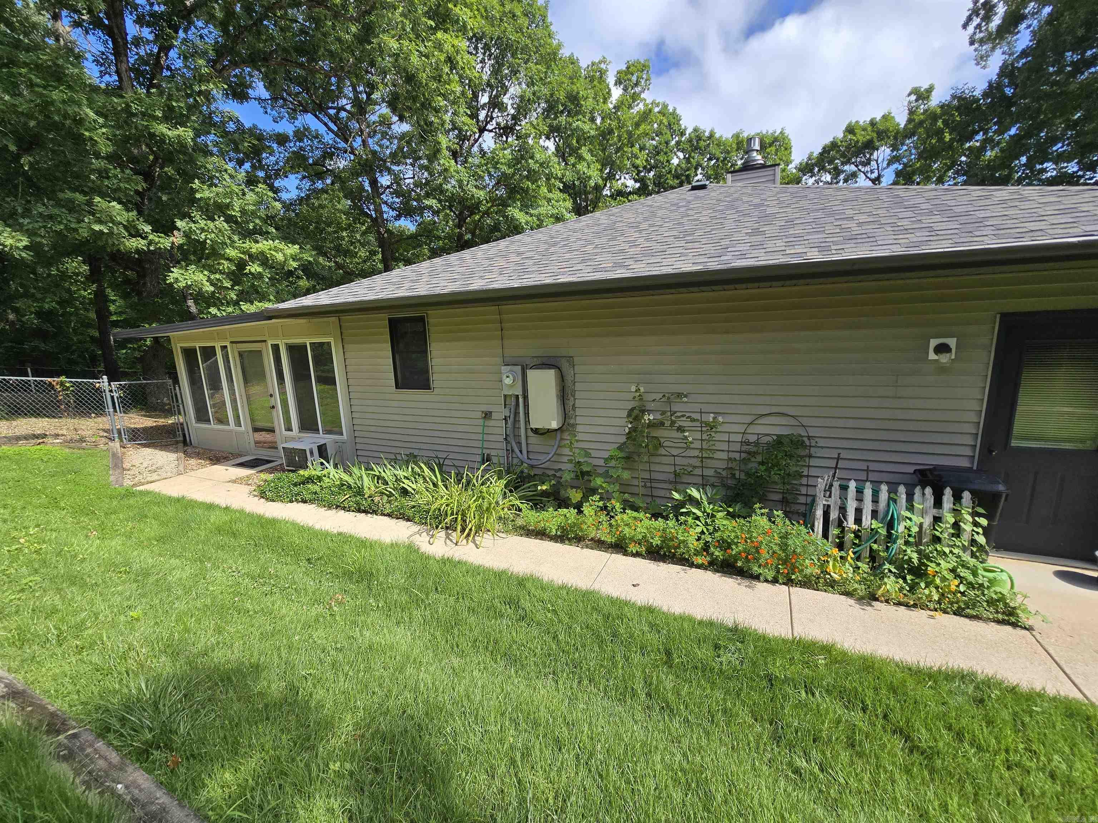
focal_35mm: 13
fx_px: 412
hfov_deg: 106.2
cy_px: 412
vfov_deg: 89.9
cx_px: 549
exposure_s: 1/1358
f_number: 2.2
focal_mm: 2.2
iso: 50
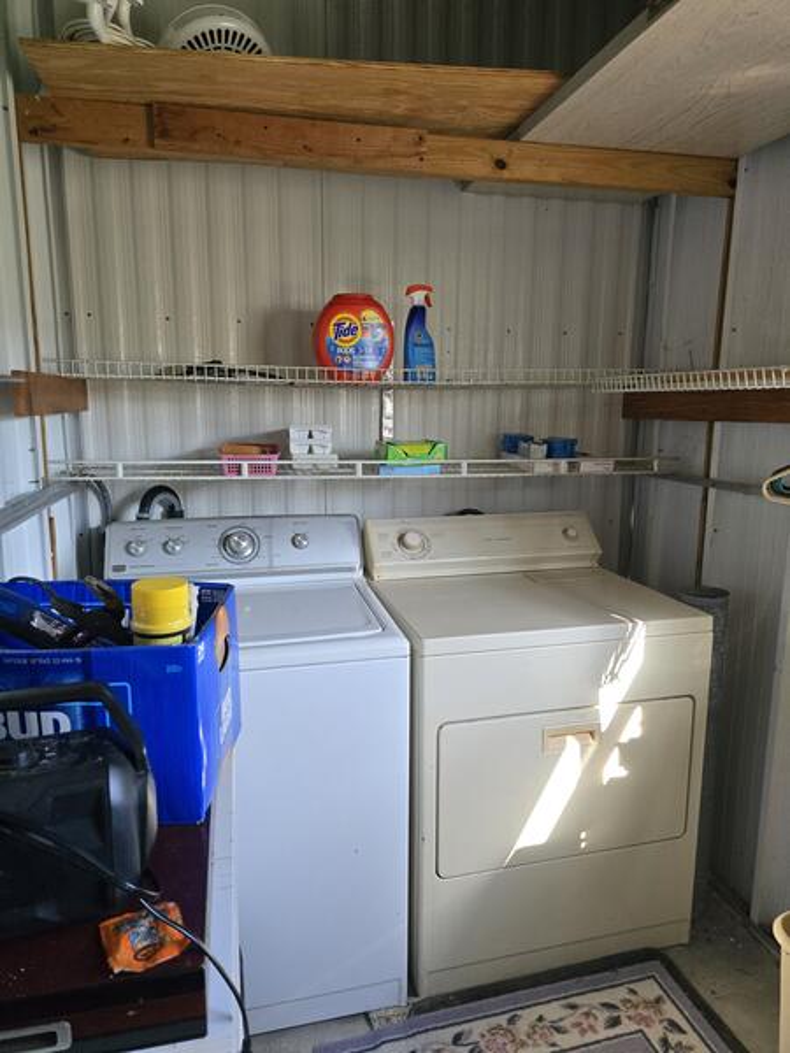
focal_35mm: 23
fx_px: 700
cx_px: 395
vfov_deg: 73.9
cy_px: 526
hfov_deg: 58.9
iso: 200
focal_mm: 6.3
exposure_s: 1/180
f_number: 1.7
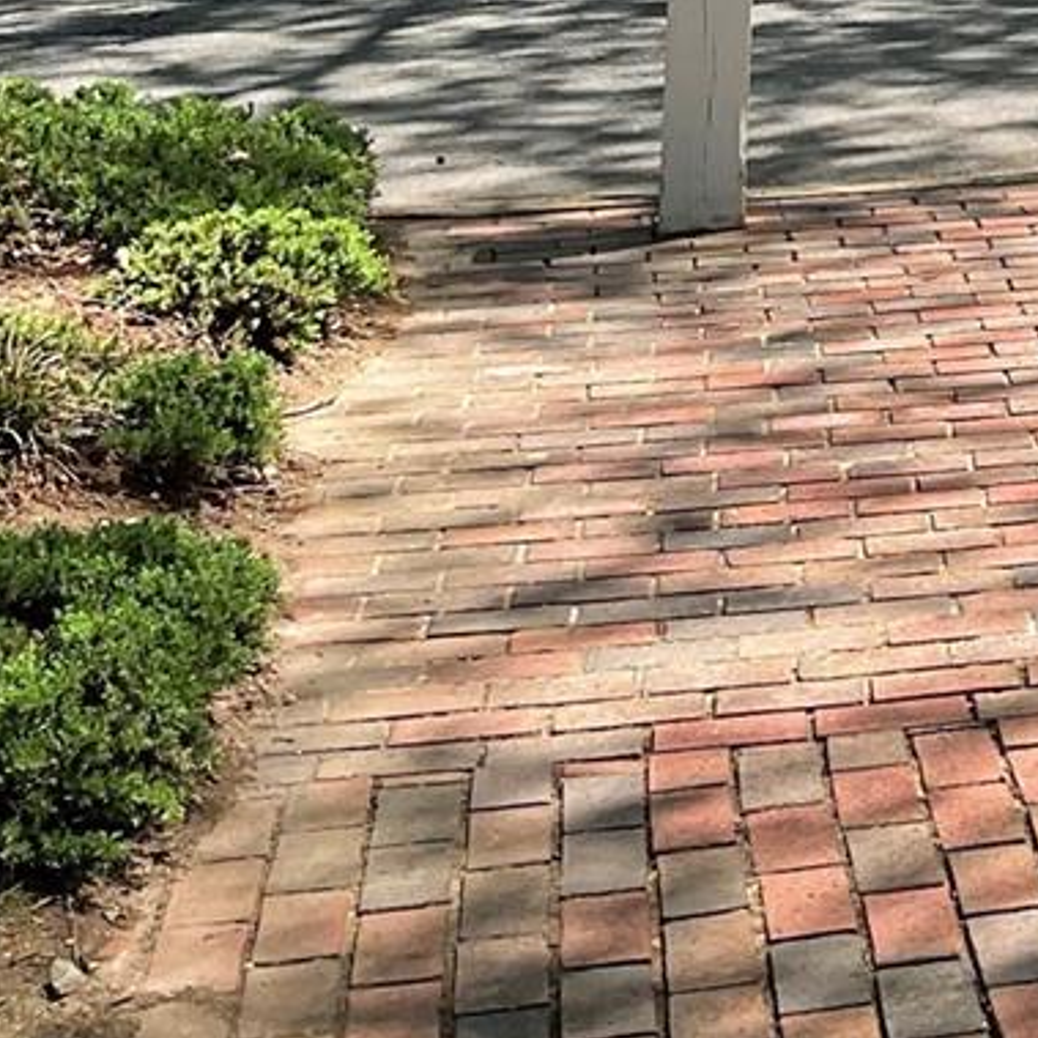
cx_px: 1550
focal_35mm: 104
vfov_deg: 15.8
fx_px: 3528
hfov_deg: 15.5
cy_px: -362
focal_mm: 3
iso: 16
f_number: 1.8
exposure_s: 1/568
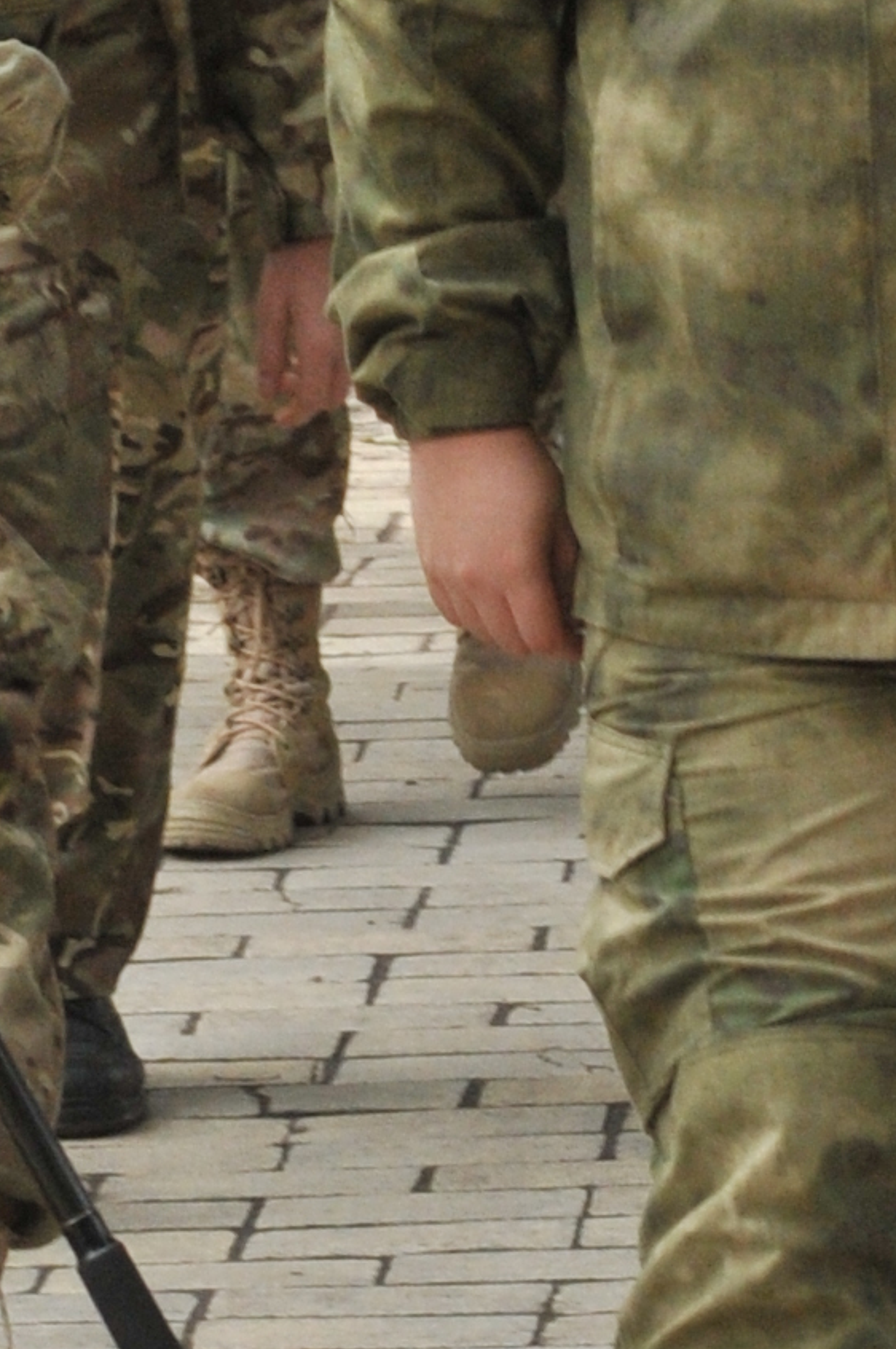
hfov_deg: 3.8
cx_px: 481
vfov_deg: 5.6
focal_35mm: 365
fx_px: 13659
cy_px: -423
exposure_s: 1/400
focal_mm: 48
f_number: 6.3
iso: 500
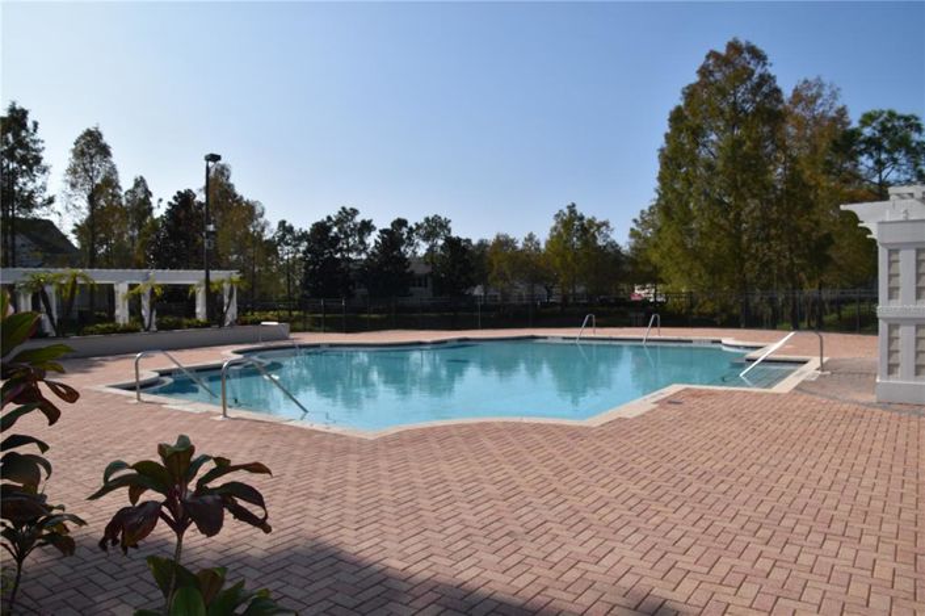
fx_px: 616
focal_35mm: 24
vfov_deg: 53.1
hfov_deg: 73.8
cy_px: 308
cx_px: 462
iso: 100
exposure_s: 1/200
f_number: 13
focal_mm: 16
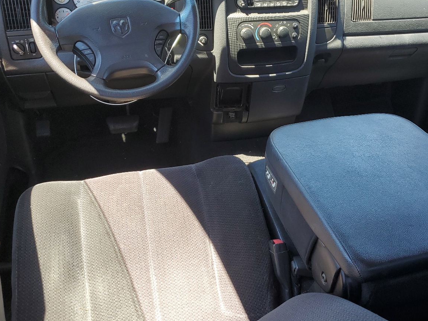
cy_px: 150
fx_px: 445
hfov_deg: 50.9
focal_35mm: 36
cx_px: 262
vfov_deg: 39.6
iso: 50
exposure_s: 1/189
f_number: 1.5
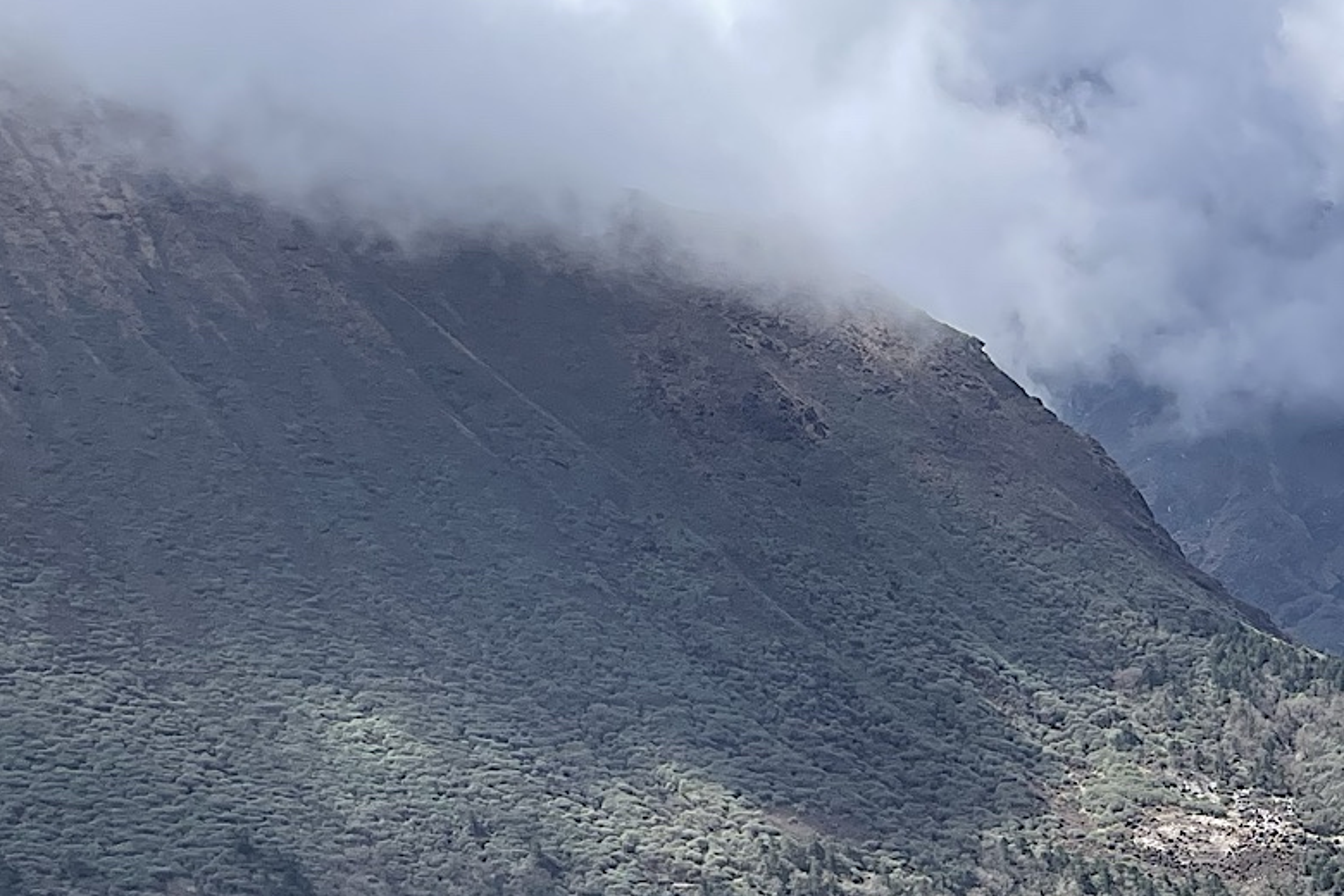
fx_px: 2650
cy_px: 1256
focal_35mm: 71
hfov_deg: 26.2
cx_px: 1485
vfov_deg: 17.6
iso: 32
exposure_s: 1/2304
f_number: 1.6
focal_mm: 4.2
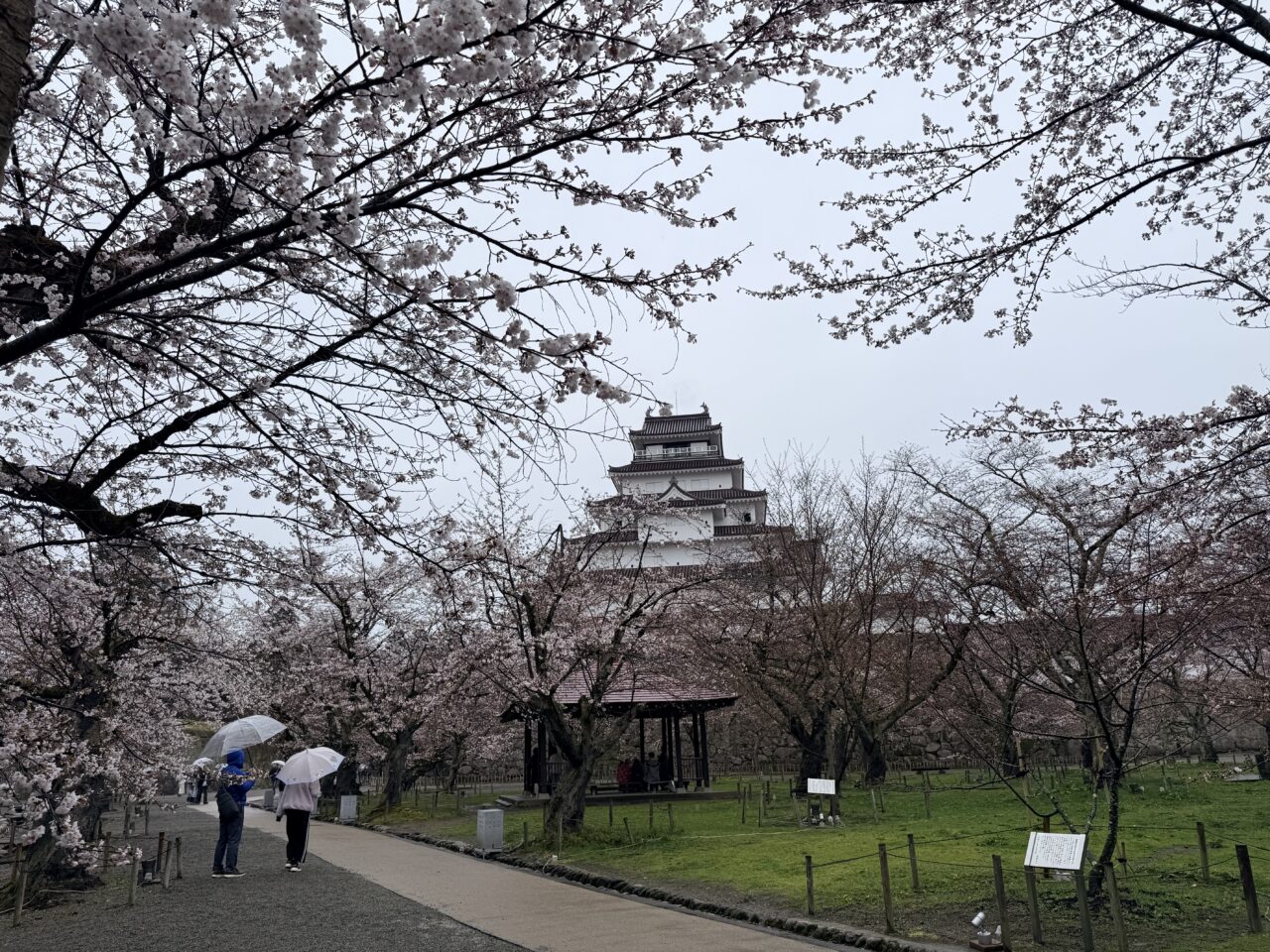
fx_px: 881
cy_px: 476
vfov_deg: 56.8
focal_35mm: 24
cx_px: 635
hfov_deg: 71.6
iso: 80
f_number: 1.78
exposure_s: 1/1949
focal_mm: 6.76
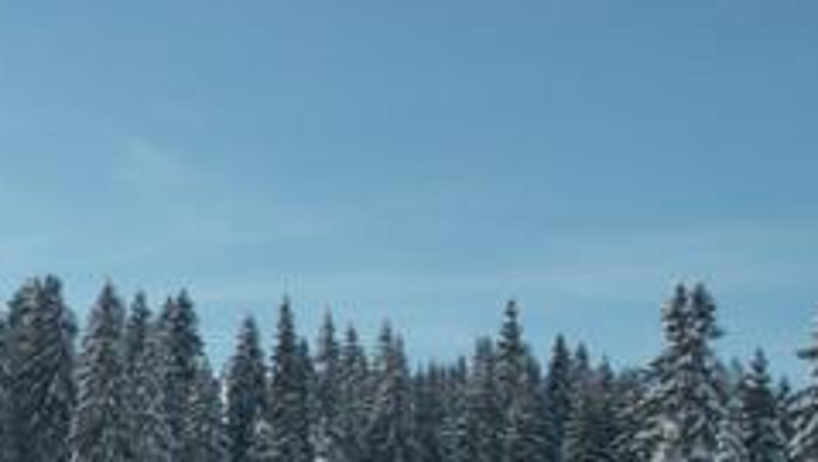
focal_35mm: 102
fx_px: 2215
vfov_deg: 11.5
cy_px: 630
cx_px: -51
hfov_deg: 20.1
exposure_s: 1/400
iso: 50
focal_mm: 5.86
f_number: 8
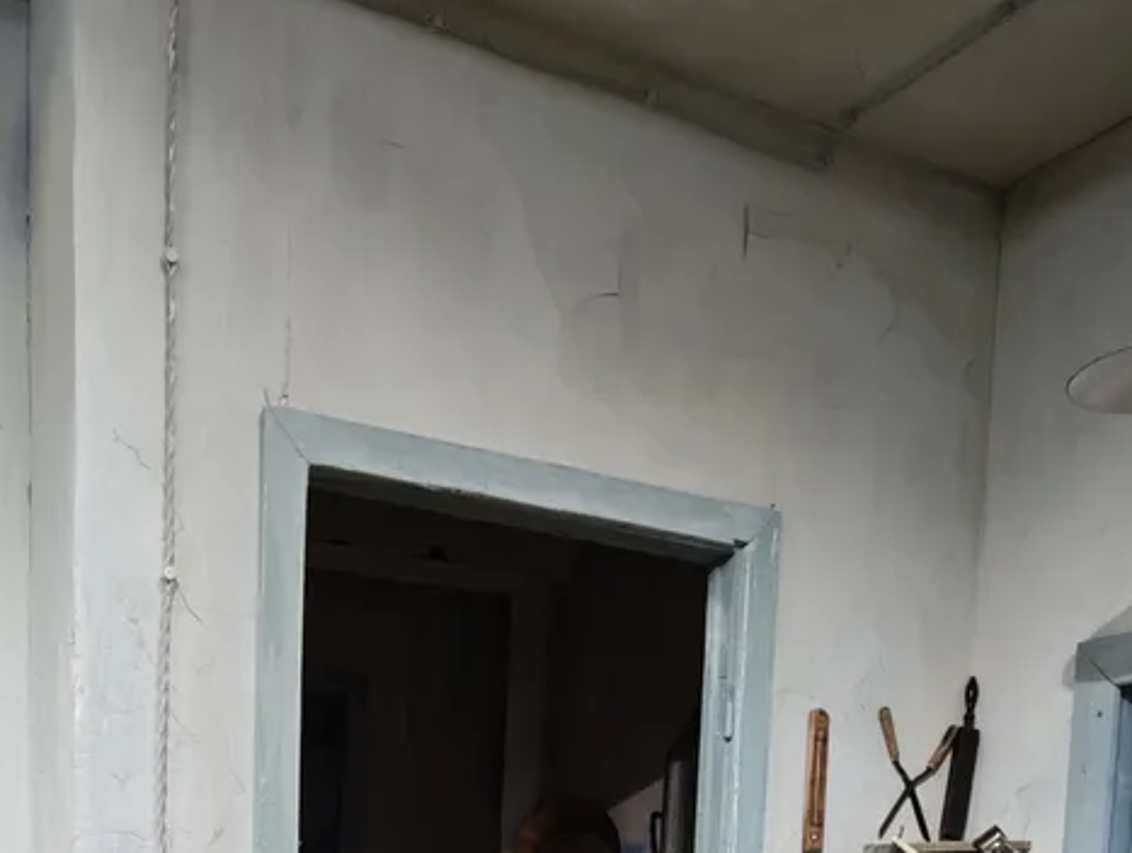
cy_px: 1168
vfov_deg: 27.1
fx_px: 1409
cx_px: 424
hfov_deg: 43.4
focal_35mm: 43
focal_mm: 2.16
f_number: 2.2
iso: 400
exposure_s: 1/50
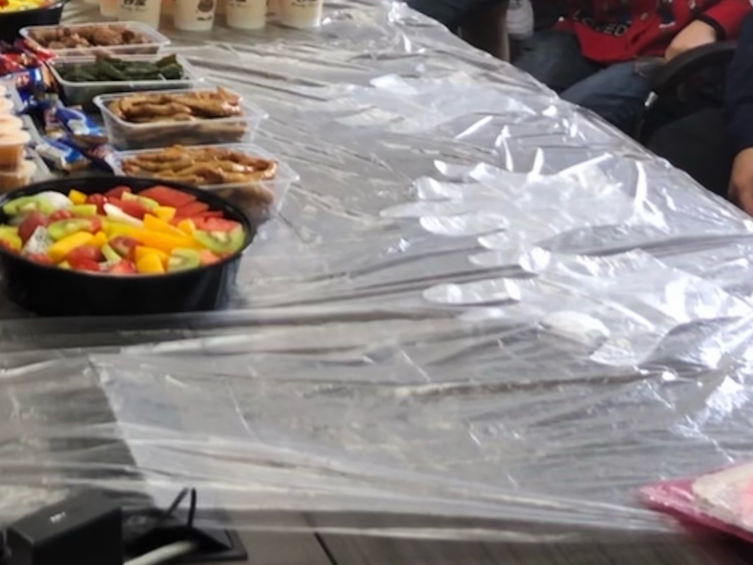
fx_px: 1675
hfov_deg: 24.0
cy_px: -195
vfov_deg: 17.8
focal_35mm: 77
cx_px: -35
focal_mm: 4
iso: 32
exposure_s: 1/33
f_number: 1.8
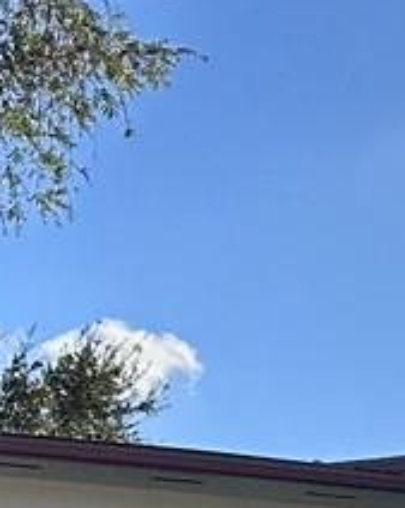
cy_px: 896
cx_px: 1179
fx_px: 2658
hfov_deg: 7.7
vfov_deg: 10.3
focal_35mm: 177
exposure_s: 1/3597
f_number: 1.78
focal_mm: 6.86
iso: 80
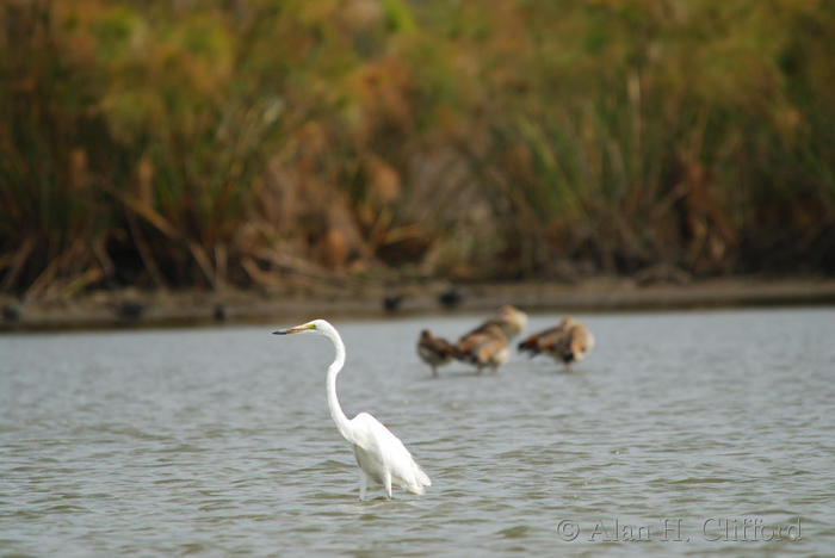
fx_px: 13928
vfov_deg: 2.3
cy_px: 279
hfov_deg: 3.4
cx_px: 418
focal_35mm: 600
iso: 100
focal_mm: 400
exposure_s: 1/320
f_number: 5.6
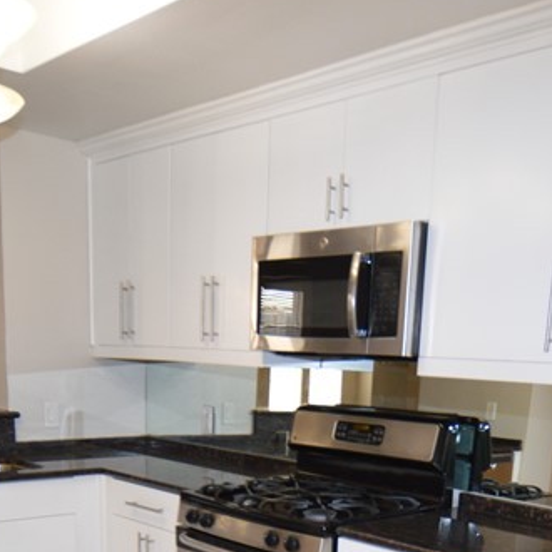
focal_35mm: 42
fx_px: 758
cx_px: 325
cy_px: 582
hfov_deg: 39.9
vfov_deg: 35.3
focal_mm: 10
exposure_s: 1/60
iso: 400
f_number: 4
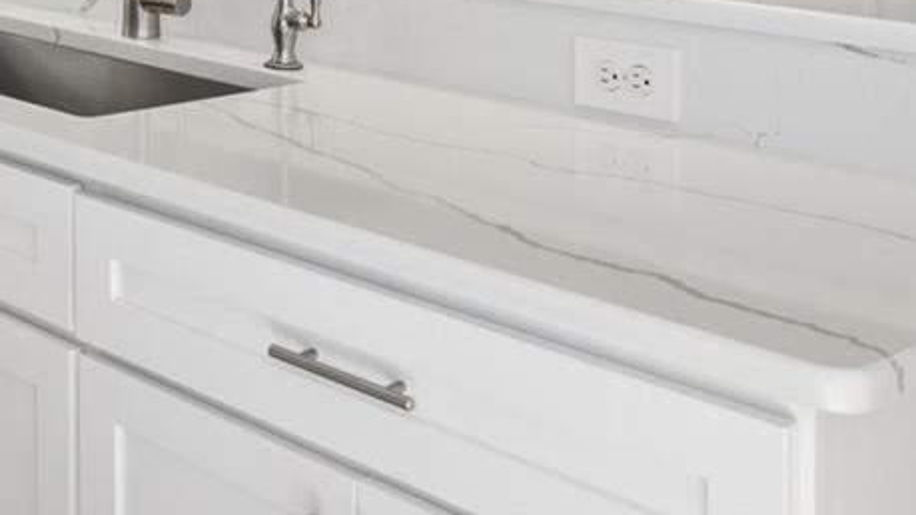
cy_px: -210
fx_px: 1581
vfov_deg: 17.1
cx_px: -144
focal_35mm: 65
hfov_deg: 28.6
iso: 100
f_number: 9
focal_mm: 11.9
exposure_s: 1/4
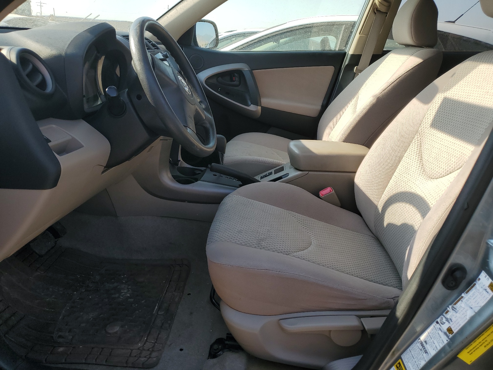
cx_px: 246
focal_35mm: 26
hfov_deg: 67.3
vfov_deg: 53.1
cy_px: 185
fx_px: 370
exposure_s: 1/1000
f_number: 1.5
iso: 50
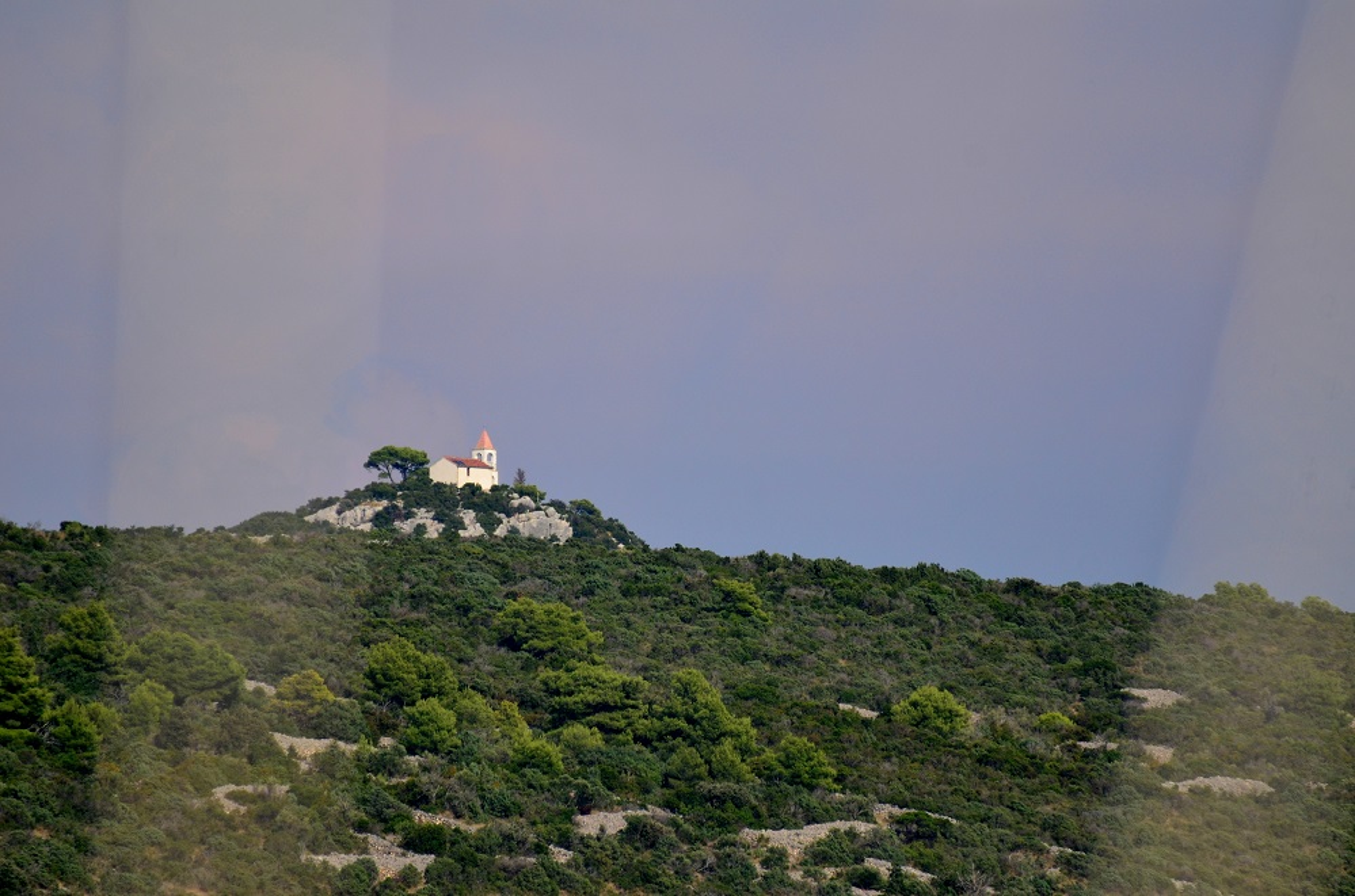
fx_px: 16897
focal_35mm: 450
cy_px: 448
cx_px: 678
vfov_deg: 3.0
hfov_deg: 4.6
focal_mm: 300
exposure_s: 1/2500
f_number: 5.6
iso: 400
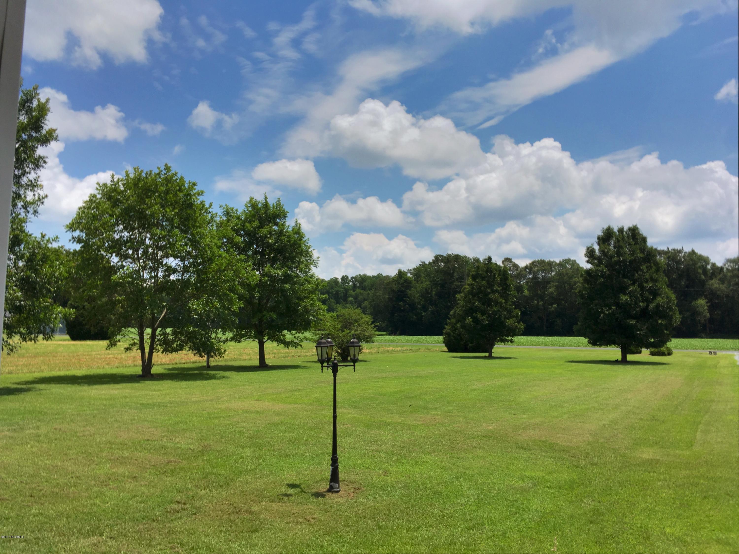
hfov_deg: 61.7
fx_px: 619
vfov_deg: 48.2
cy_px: 277
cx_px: 370
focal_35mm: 29
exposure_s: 1/7692
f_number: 2.2
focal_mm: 4.15
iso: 25
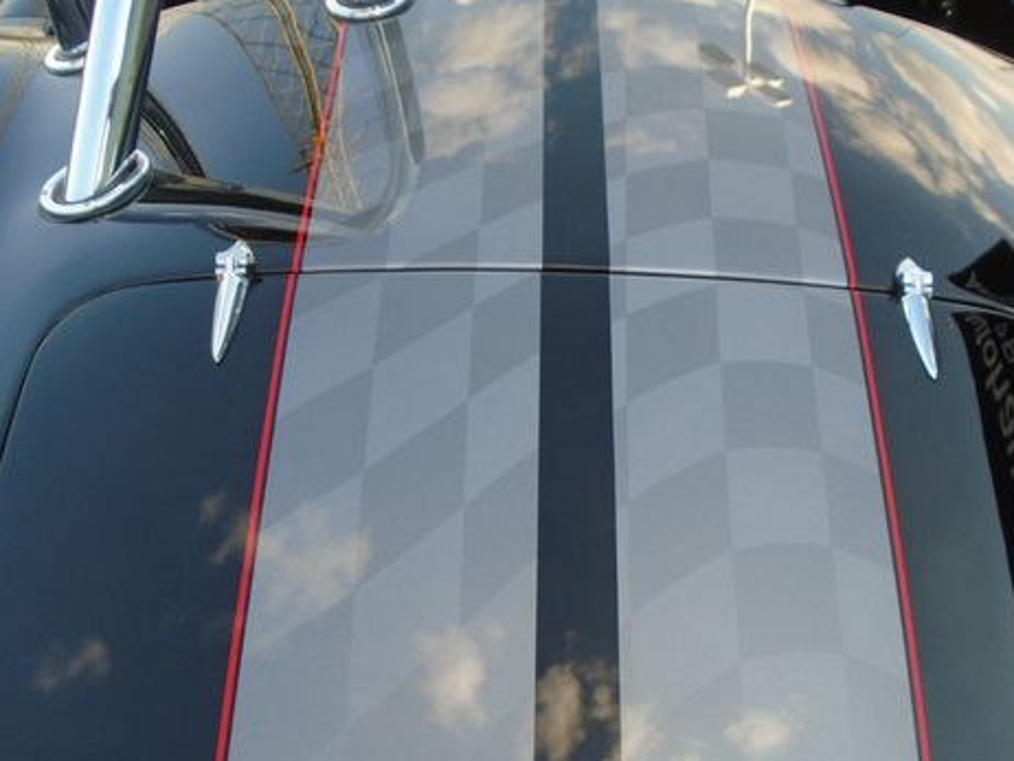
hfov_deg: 51.2
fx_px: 1055
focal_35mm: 36
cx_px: 579
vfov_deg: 39.3
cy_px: 493
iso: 100
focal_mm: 4.6
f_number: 3.2
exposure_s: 1/200
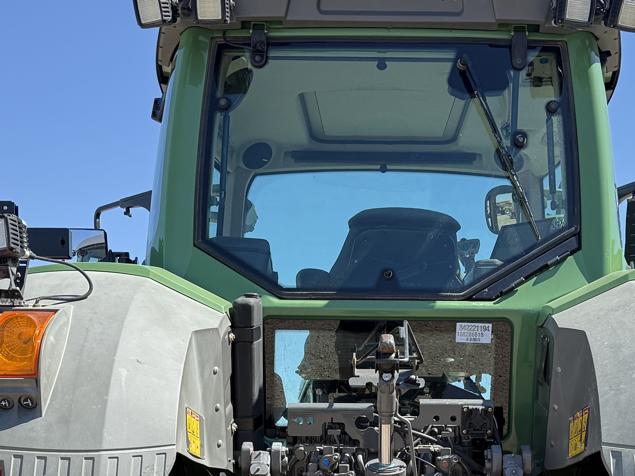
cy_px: 514
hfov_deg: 29.3
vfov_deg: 21.2
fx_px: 1211
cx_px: 370
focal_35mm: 66
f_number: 1.78
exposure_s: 1/1618
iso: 100
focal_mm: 6.76
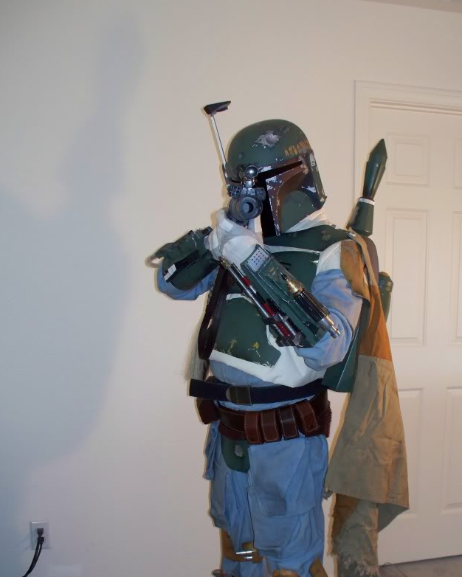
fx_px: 786
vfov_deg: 40.0
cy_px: 363
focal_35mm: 46
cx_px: 274
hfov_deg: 32.7
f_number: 2.8
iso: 200
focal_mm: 7.54
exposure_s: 1/30
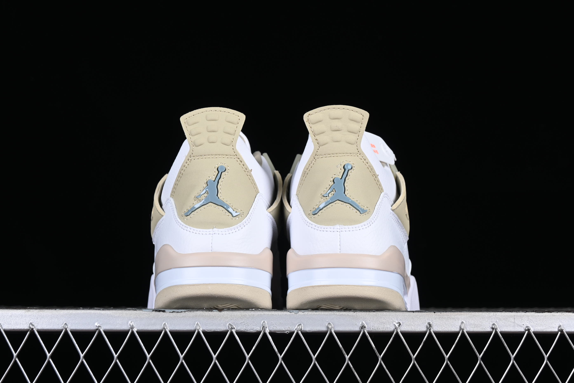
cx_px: 287
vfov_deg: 18.2
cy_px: 192
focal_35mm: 75
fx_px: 1196
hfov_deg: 27.0
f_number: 8
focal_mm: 50
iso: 160
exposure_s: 1/125
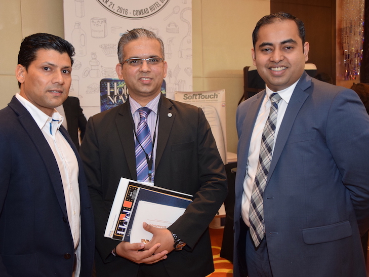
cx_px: 178
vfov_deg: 34.7
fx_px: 443
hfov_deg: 45.2
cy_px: 137
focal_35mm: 42
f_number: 5
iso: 500
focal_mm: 25
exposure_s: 1/20
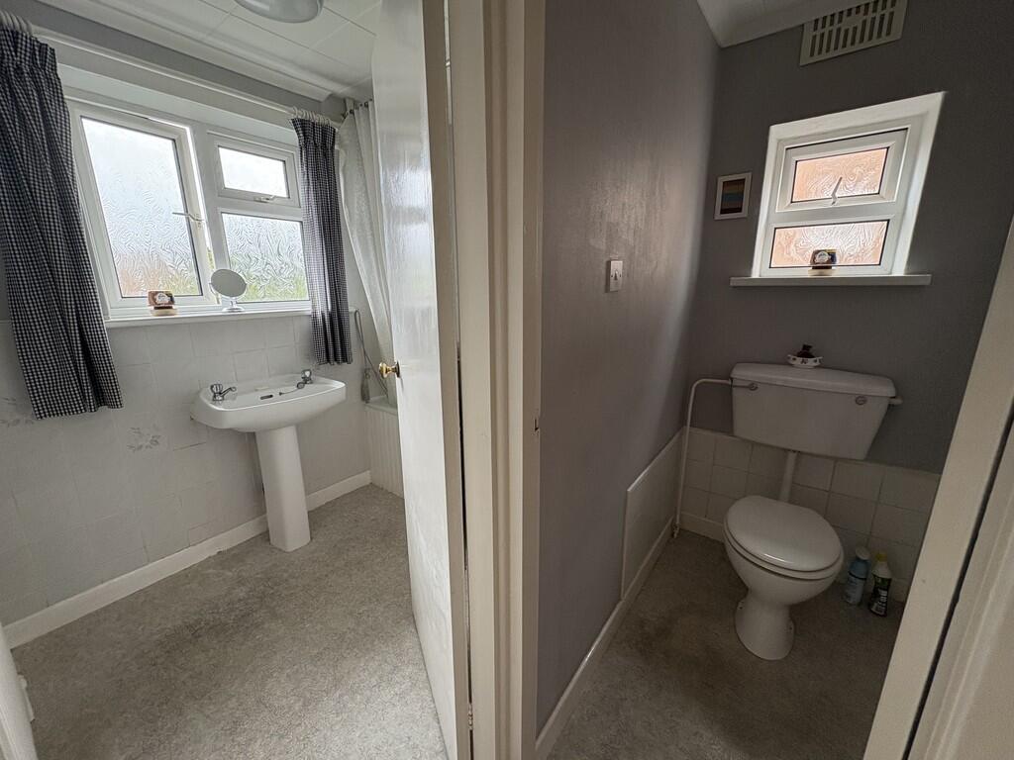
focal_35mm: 14
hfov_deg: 102.1
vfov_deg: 85.7
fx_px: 410
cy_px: 380
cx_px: 507
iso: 250
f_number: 2.2
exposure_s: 1/67
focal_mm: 2.22
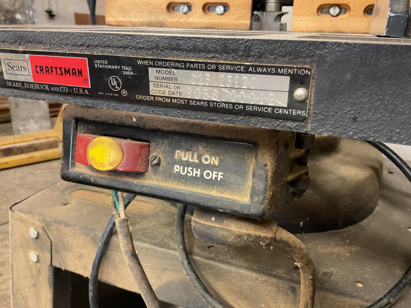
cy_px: 154
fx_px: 344
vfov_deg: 48.2
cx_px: 206
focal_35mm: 29
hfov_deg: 61.7
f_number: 1.8
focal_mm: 3
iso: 250
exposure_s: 1/40
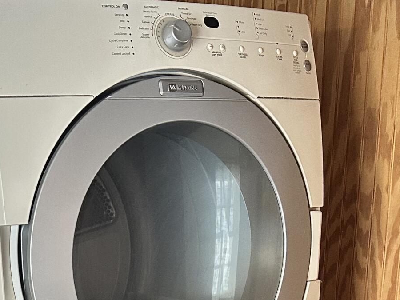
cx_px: 103
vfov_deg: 16.4
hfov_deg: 24.2
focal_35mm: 80
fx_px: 924
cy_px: 486
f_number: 1.78
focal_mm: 6.86
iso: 250
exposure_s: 1/60
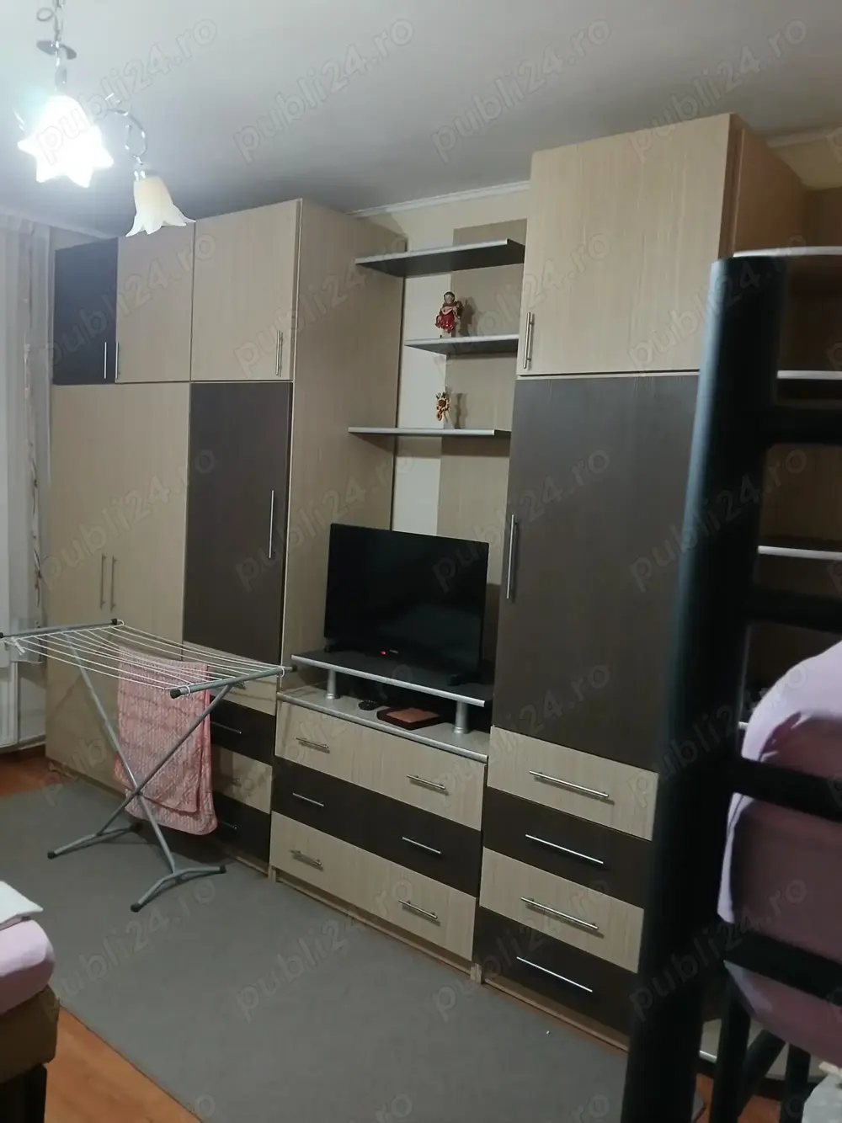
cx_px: 421
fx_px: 844
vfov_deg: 67.3
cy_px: 562
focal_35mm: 26
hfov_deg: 53.0
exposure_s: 1/20
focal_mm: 3.98
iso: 500
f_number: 1.8
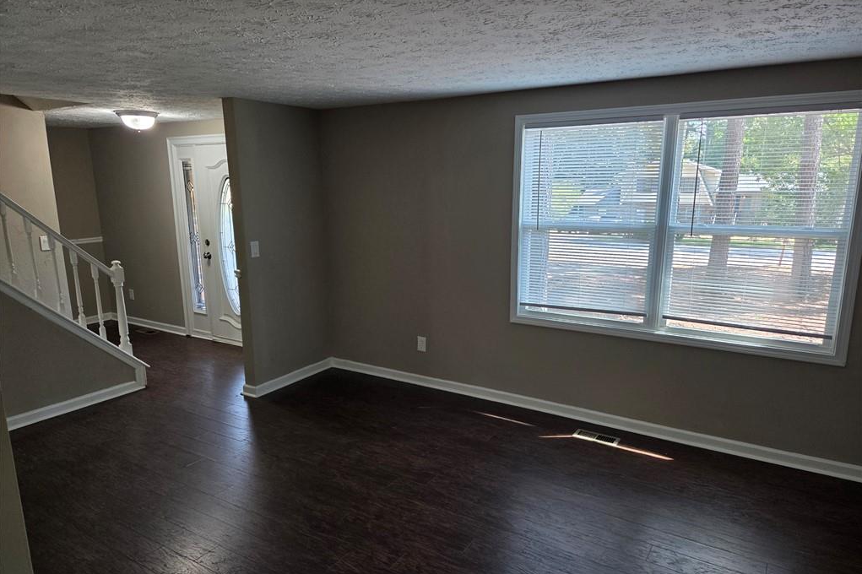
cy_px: 306
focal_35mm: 24
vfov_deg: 53.1
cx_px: 431
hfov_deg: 73.8
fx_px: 574
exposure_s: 1/120
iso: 250
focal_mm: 5.4
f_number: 1.8
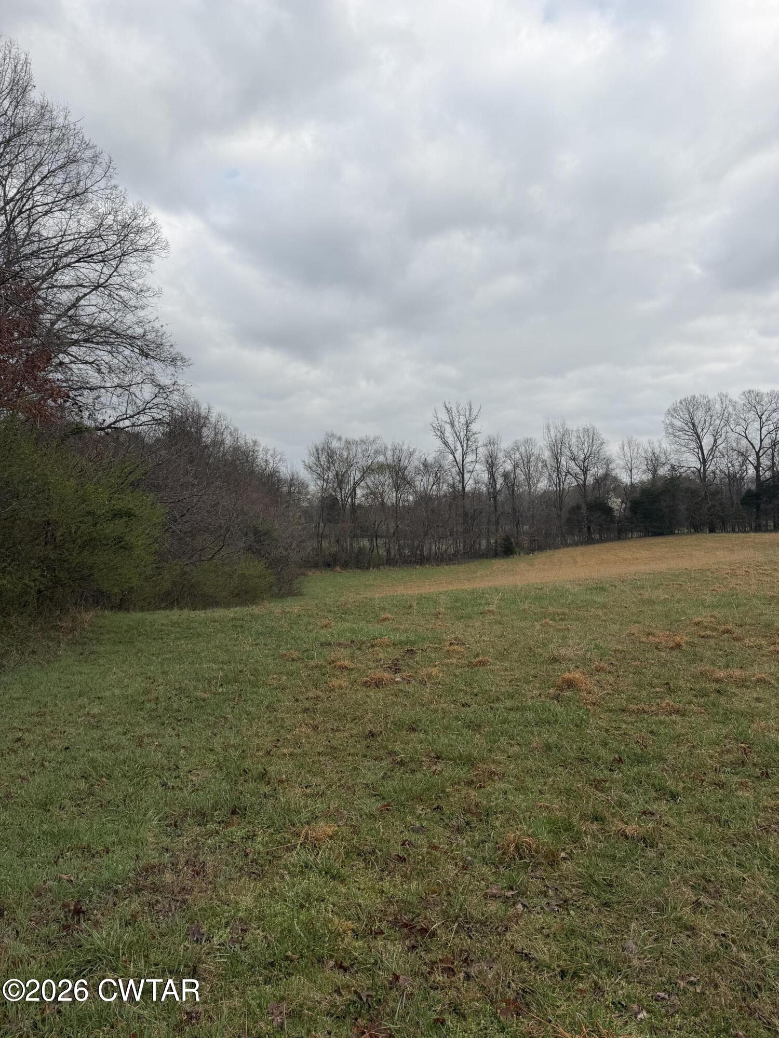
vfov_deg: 71.6
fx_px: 720
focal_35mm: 24
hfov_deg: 56.8
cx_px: 390
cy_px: 519
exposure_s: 1/2801
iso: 80
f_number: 1.78
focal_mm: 6.76
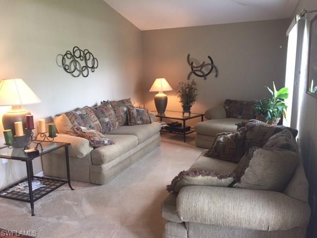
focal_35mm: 29
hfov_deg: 61.7
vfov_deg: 48.2
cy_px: 119
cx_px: 158
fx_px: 266
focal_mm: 4.15
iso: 200
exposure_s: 1/30
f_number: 2.2
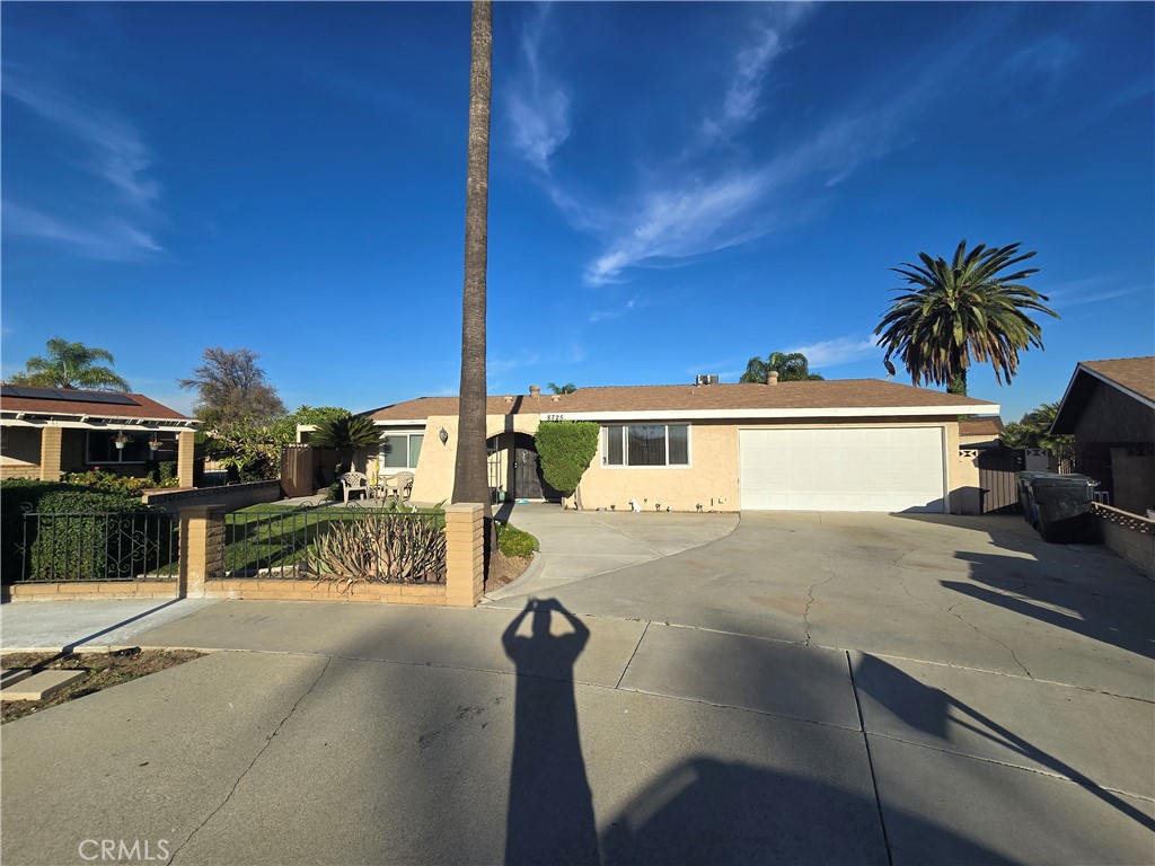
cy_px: 433
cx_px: 578
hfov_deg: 106.2
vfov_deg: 89.9
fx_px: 434
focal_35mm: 13
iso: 50
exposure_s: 1/2993
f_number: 2.2
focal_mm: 2.2
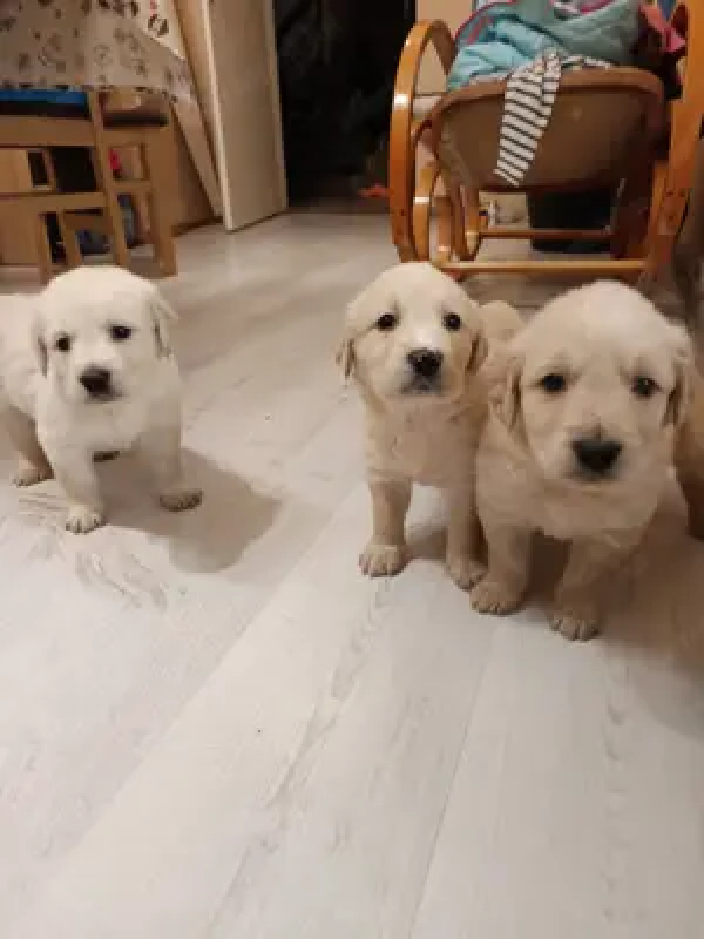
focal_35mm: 24
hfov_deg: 56.8
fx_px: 651
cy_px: 470
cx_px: 352
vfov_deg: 71.6
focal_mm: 5.31
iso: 1314
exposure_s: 1/25
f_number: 1.7
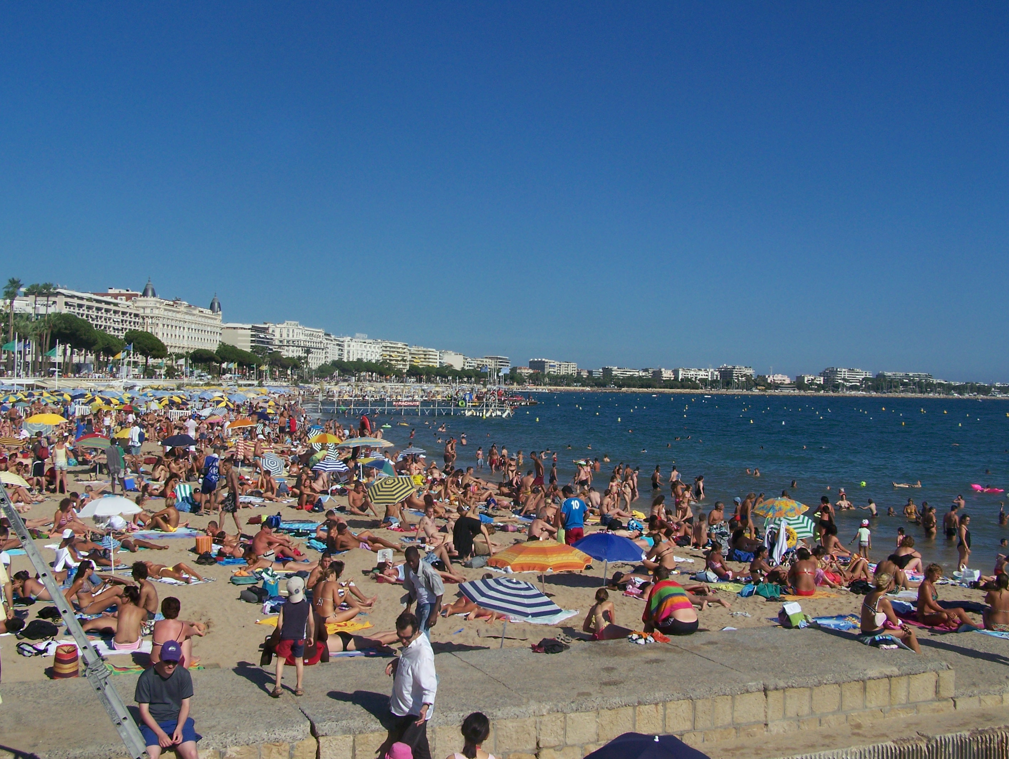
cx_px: 504
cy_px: 380
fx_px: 1108
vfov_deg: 37.8
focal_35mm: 38
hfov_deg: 48.9
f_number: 5.6
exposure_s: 1/640
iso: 80
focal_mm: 6.3
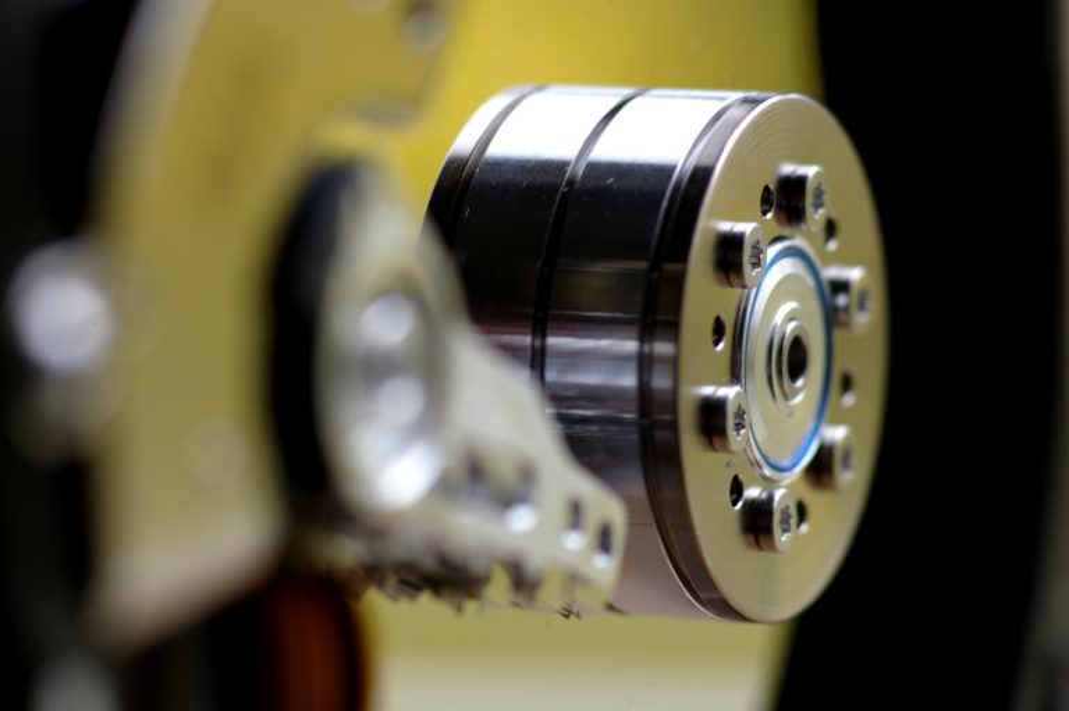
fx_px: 4451
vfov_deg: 9.1
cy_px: 356
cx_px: 534
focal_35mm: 150
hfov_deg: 13.7
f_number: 4.5
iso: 400
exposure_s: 1/125
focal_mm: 100
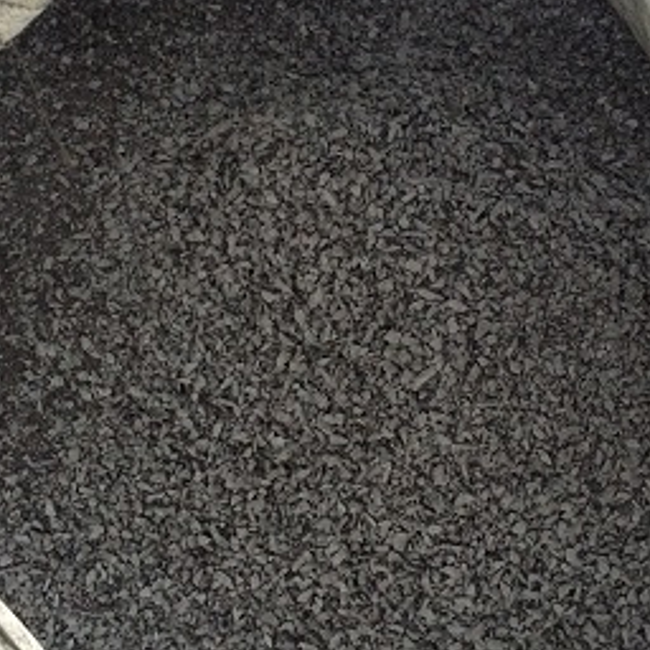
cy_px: 248
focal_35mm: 50
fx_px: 1062
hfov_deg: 34.0
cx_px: 361
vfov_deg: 33.9
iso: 320
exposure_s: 1/15
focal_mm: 4.15
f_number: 2.2
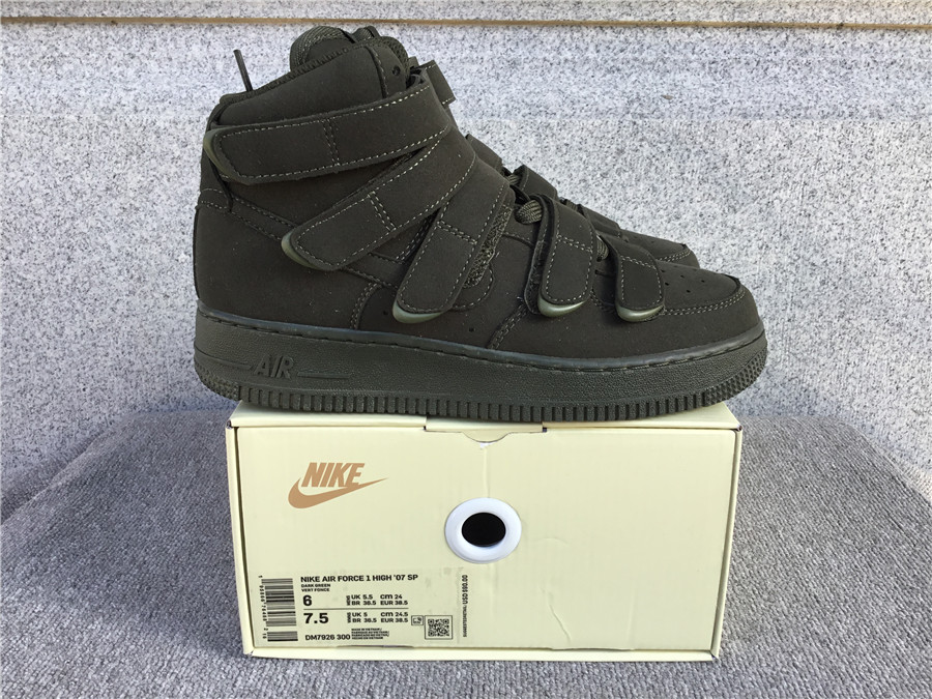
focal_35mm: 31
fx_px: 835
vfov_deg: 45.4
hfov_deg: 58.4
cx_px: 466
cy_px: 350
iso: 25
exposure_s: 1/228
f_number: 2.4
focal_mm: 3.3
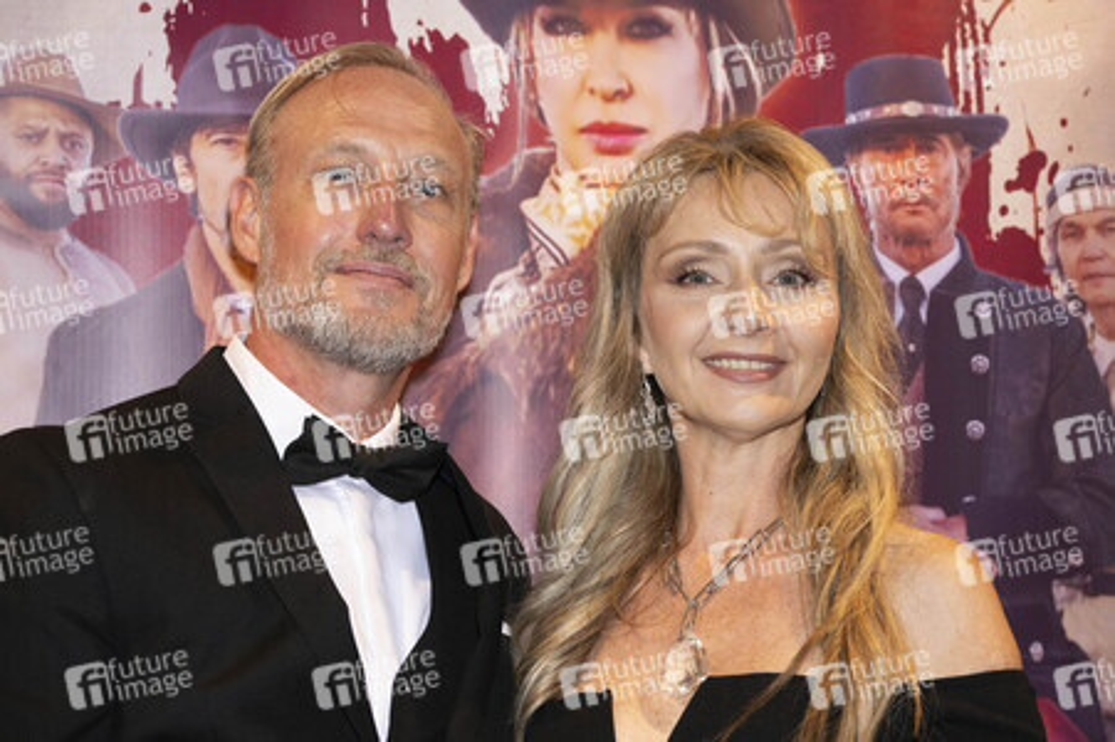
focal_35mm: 70
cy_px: 371
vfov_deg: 19.4
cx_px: 558
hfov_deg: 28.9
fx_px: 2166
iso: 800
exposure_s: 1/200
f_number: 5
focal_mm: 70
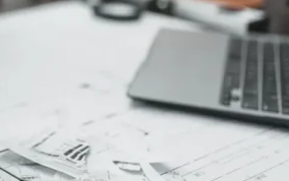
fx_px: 756
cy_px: -33
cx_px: -60
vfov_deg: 13.3
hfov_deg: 20.2
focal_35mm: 96
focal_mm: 35
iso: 125
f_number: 1.4
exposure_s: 1/125
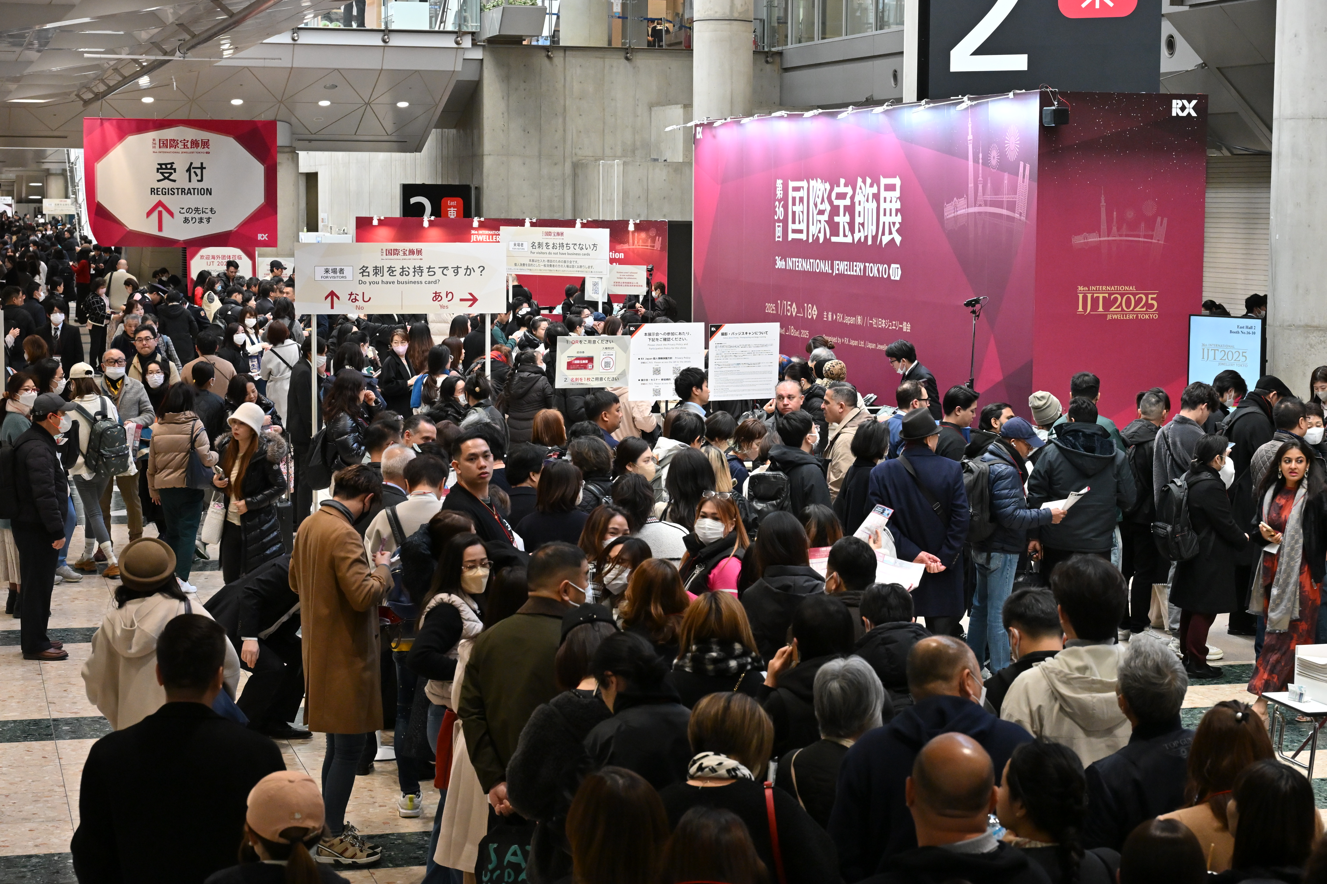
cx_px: 664
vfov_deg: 21.2
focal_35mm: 64
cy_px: 442
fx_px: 2359
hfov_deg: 31.4
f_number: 8
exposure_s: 1/160
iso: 4000
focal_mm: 64
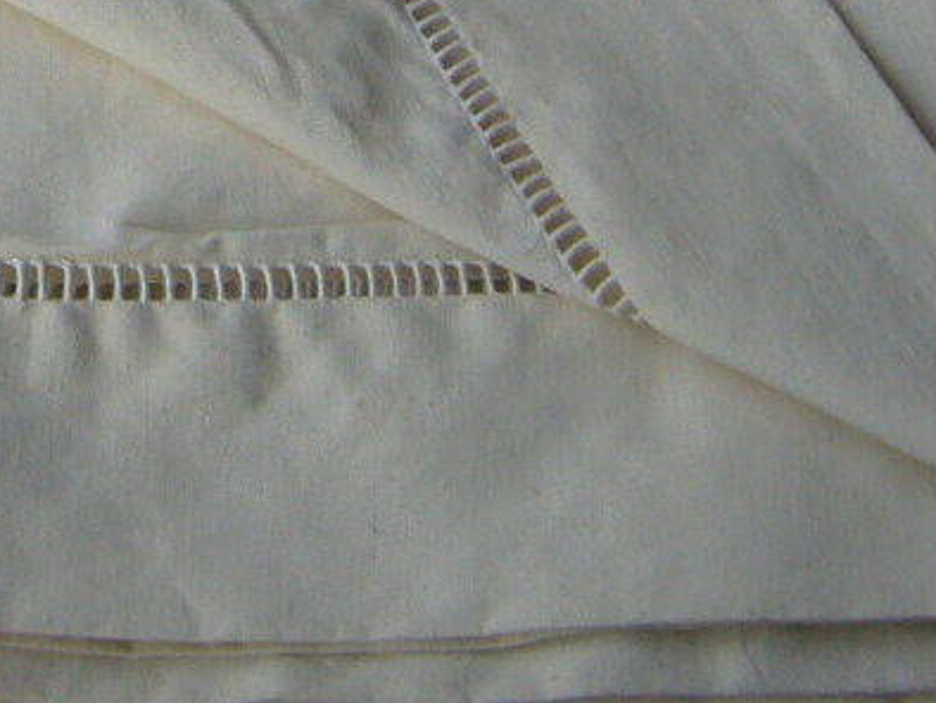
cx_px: -71
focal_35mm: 142
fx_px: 3842
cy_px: -223
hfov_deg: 13.6
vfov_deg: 10.2
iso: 80
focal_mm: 5.8
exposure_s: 1/30
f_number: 2.8
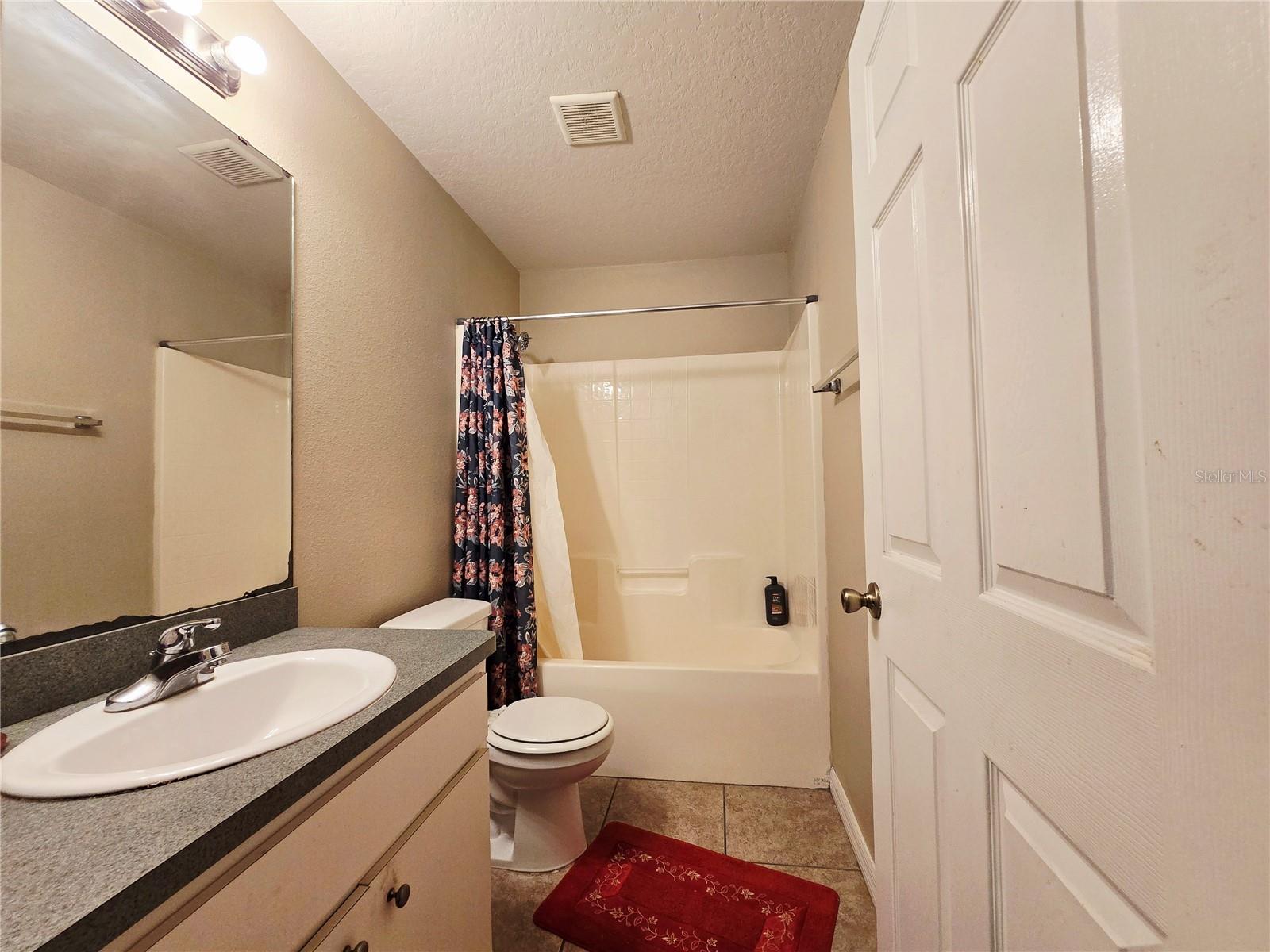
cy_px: 476
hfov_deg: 106.2
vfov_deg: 89.9
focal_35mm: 13
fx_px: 477
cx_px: 635
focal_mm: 2.2
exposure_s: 1/60.2
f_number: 2.2
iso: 200
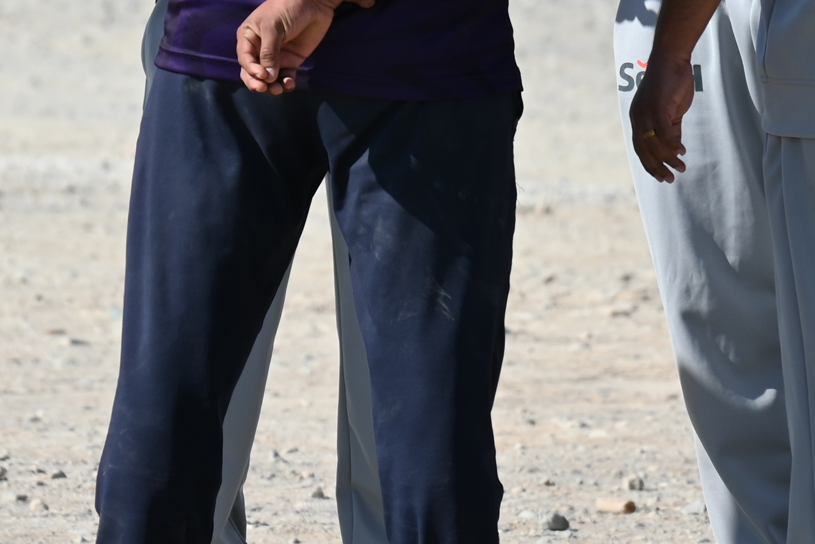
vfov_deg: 1.1
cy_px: -203
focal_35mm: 1214
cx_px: 234
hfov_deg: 1.7
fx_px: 27484
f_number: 6.3
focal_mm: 250
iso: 100
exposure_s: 1/500
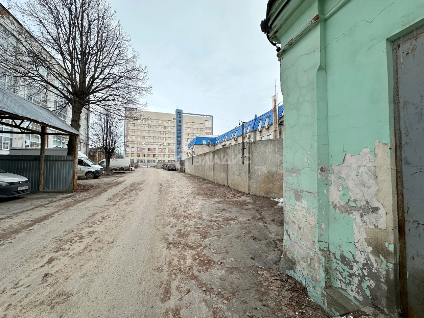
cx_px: 212
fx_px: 172
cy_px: 159
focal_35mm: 14
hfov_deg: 102.1
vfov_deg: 85.7
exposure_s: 1/572
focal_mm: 2.22
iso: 40
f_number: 2.2
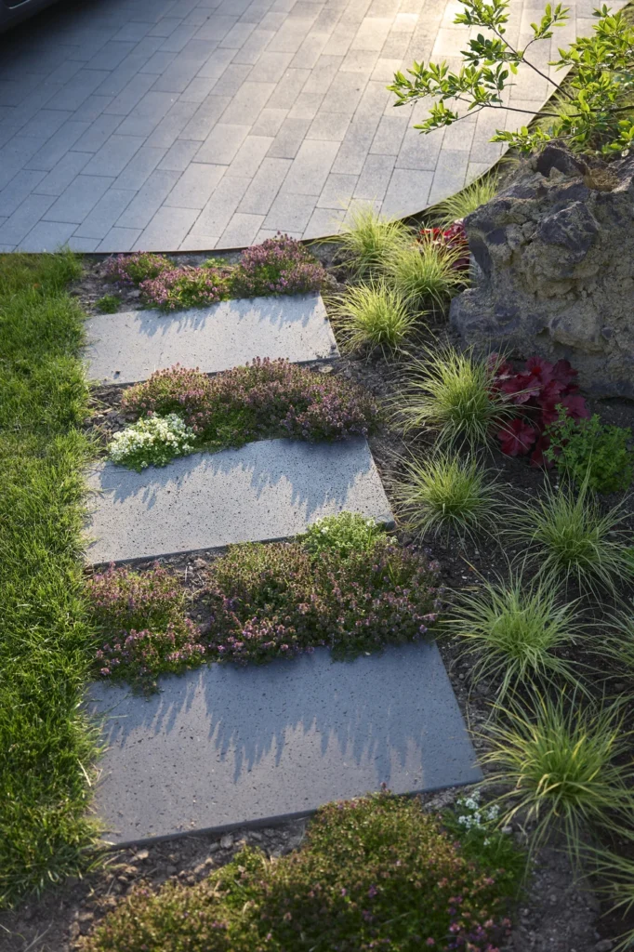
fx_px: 1031
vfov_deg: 49.6
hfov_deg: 34.2
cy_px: 476
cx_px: 317
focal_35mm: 39
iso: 320
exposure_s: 1/500
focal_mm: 39
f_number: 2.8
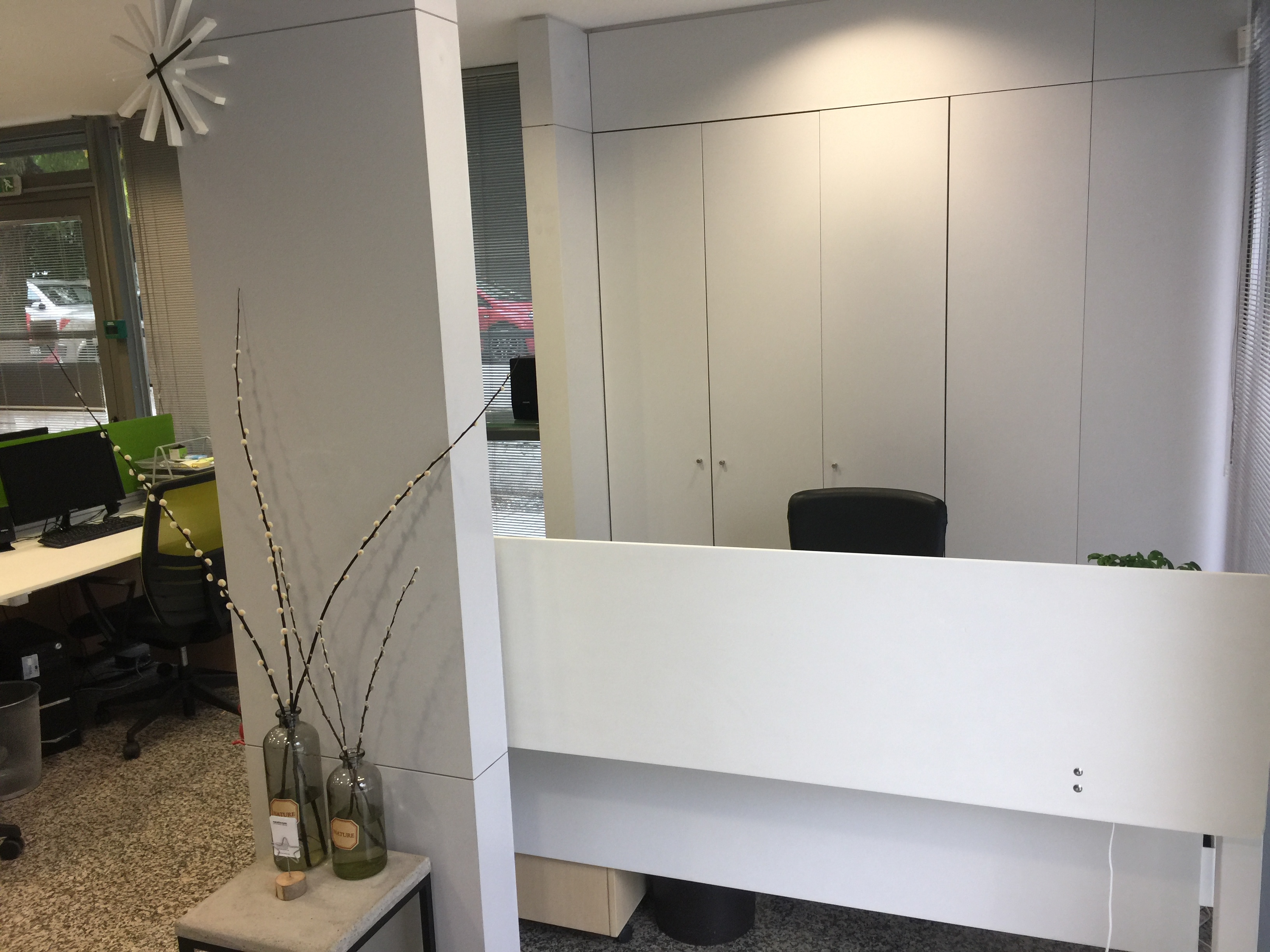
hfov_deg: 61.7
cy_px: 476
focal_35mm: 29
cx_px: 635
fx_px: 1064
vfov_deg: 48.2
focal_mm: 4.15
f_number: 2.2
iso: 32
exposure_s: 1/33
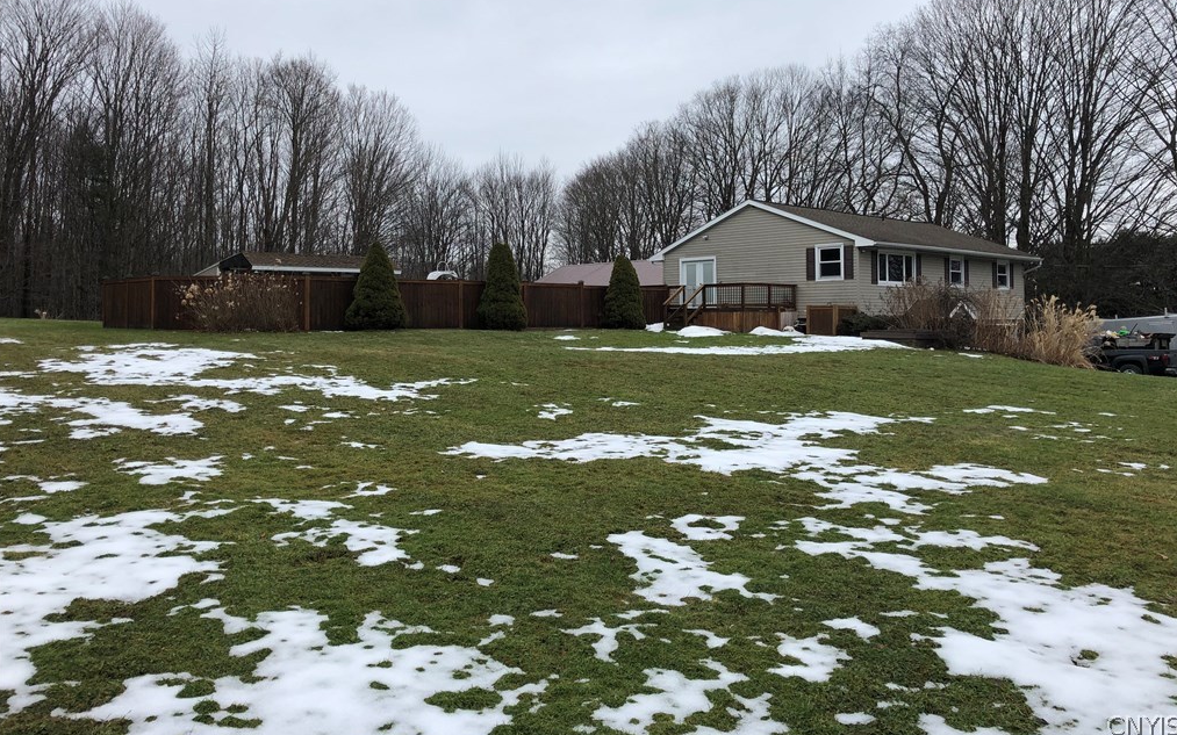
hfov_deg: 62.9
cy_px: 298
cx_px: 591
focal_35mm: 30
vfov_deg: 41.7
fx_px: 962
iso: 20
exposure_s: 1/345
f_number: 1.8
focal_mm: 4
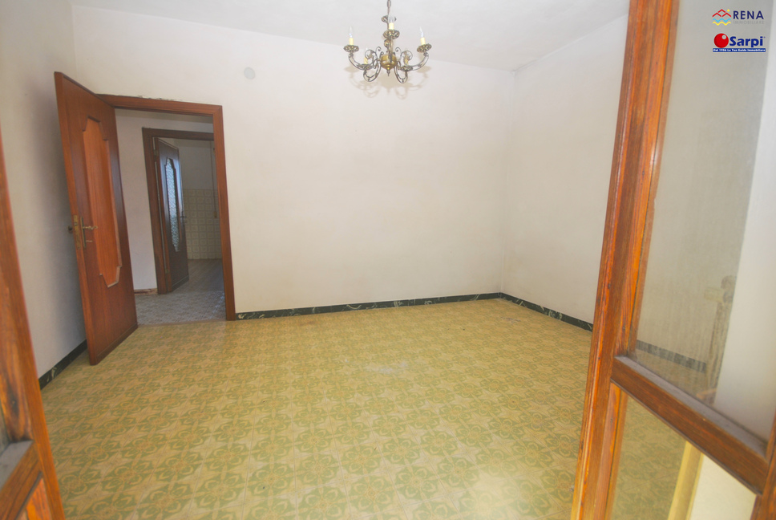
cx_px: 388
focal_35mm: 15
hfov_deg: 100.3
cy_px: 260
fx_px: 324
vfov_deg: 77.5
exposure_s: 1/125
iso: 200
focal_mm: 10
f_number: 5.6
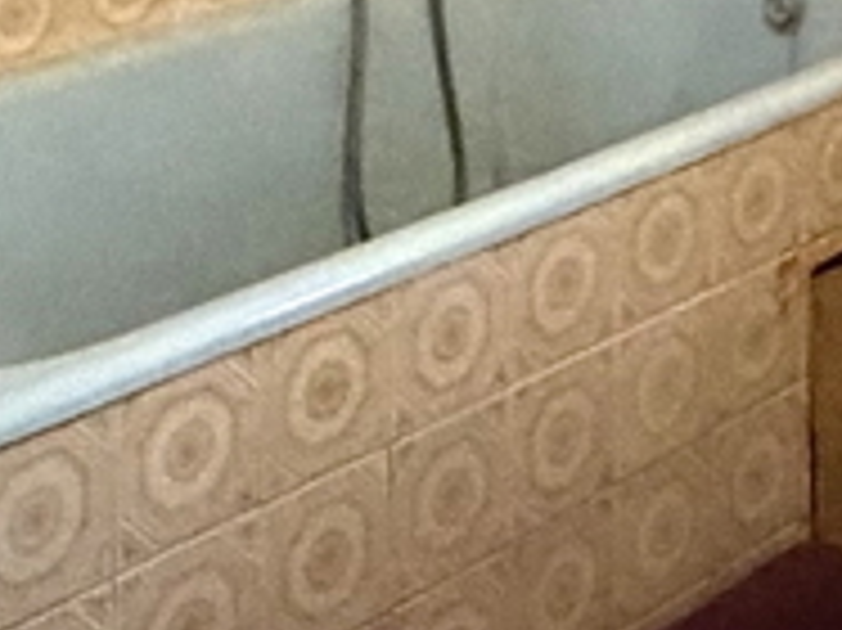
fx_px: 2188
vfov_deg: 13.1
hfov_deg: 21.7
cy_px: -801
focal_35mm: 90
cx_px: 527
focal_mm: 2.22
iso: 1250
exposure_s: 1/25
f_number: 2.2
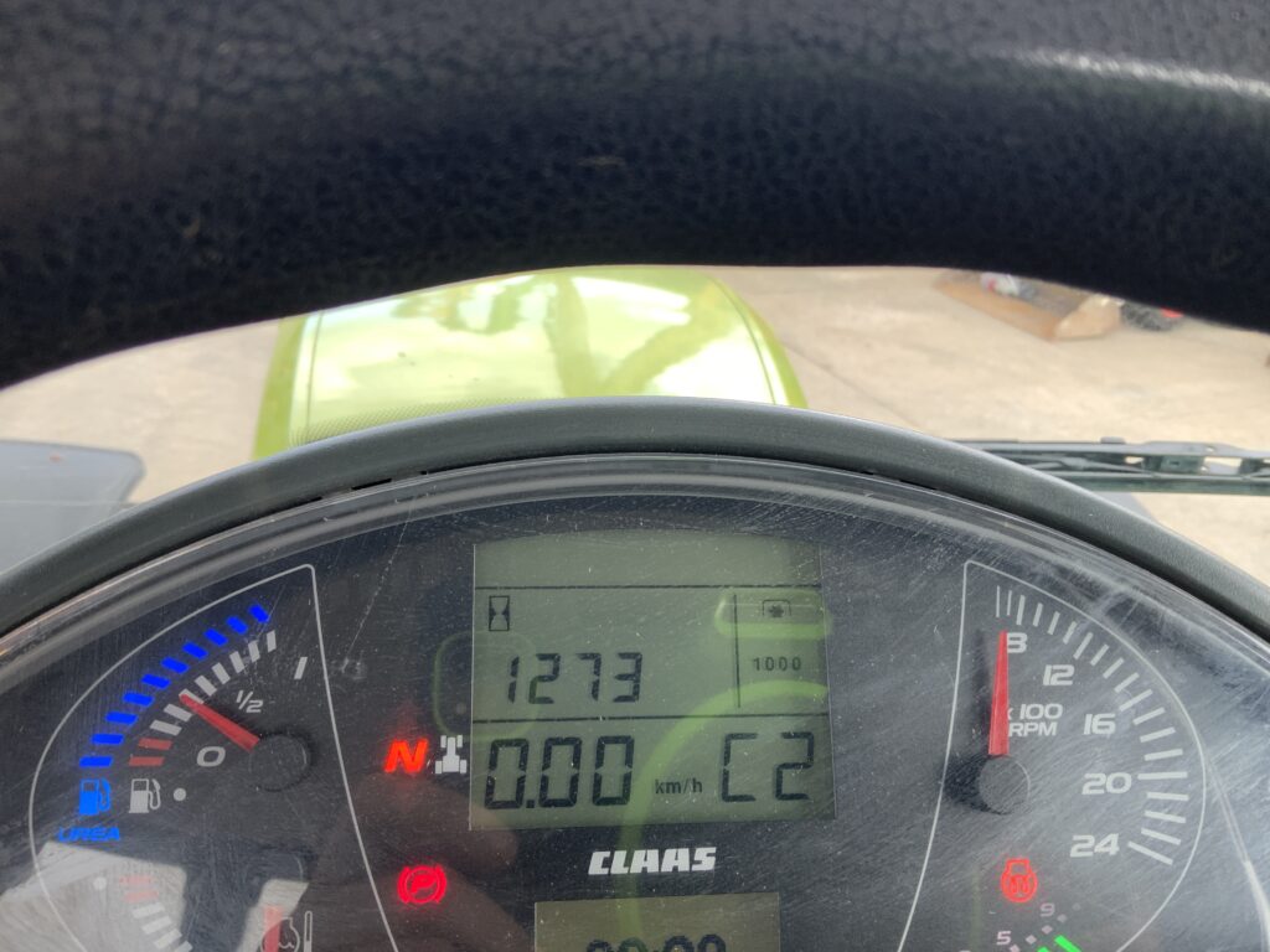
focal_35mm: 29
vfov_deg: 48.2
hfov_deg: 61.7
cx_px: 635
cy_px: 476
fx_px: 1064
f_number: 1.8
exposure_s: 1/71
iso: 16
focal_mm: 3
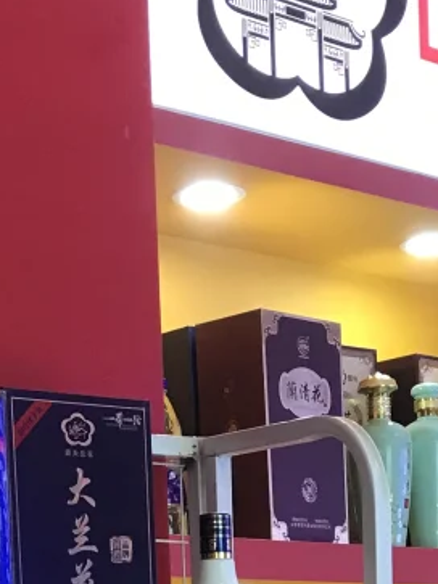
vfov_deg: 16.0
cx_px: 264
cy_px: 922
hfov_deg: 13.3
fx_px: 1874
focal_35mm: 111
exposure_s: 1/33
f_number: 1.8
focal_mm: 3.99
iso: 40
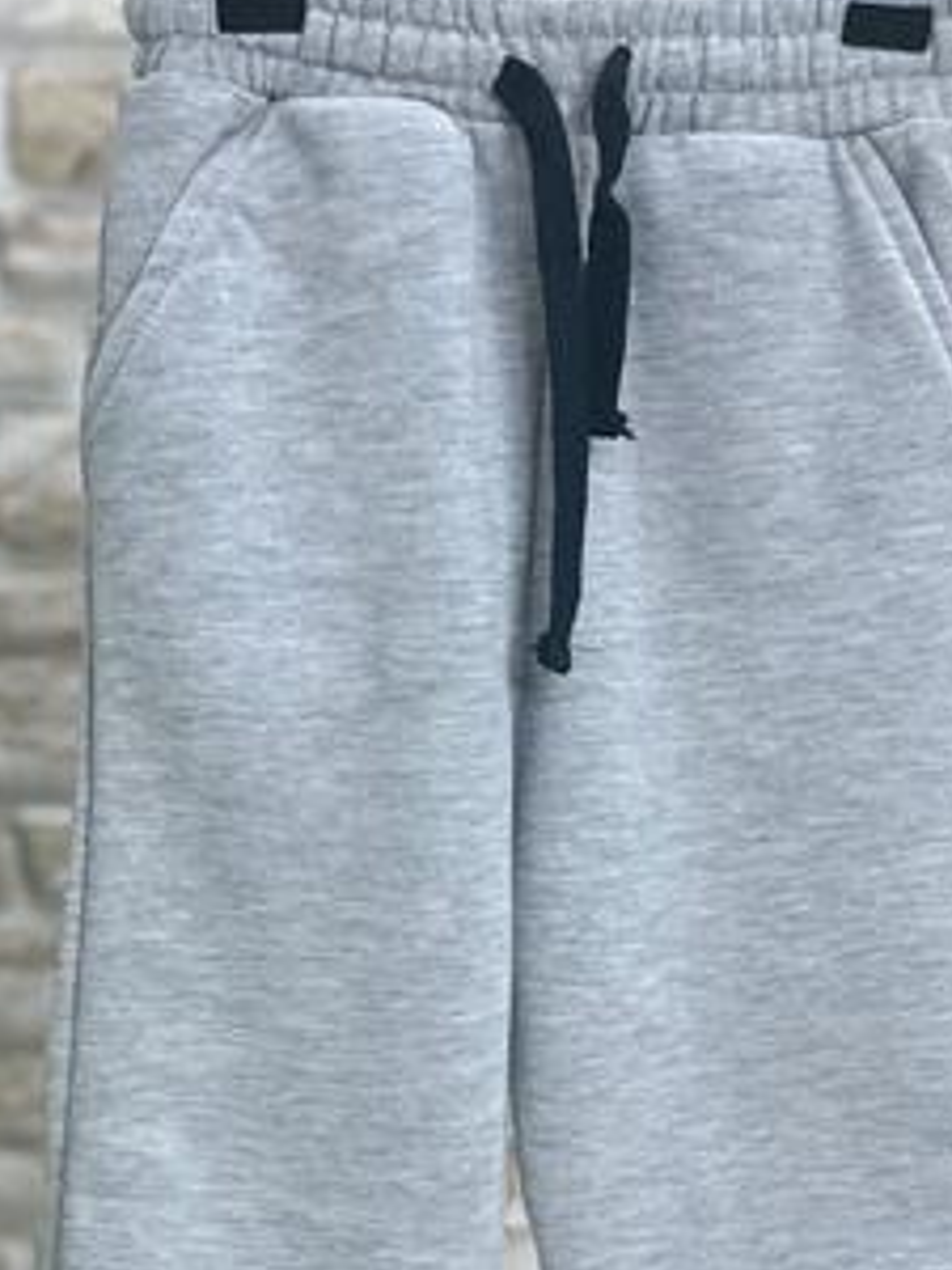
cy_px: 948
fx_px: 2347
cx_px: 419
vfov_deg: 29.8
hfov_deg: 22.9
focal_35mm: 64
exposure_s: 1/100
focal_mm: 6.86
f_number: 1.78
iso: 80
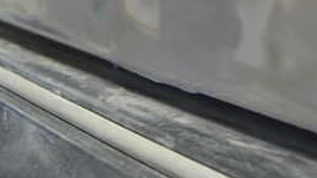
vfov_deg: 16.1
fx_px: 596
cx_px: 77
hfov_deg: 29.3
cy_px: -52
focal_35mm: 71
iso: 800
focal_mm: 18
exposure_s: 1/20
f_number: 3.5
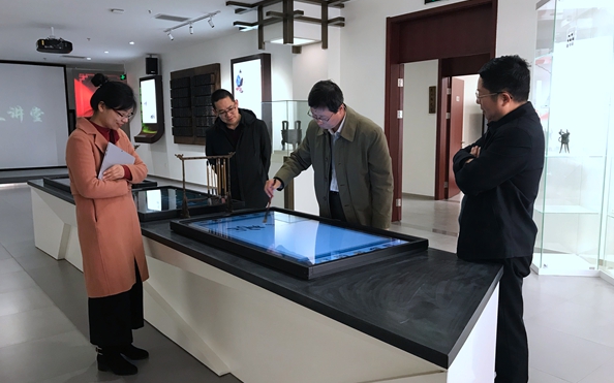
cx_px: 308
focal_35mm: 30
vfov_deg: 41.8
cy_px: 200
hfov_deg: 62.9
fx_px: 502
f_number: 1.8
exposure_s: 1/20
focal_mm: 3.99
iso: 40
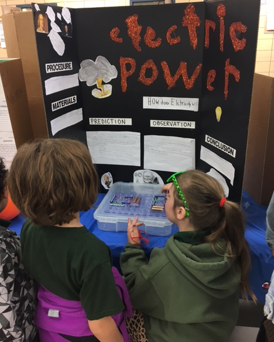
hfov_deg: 47.2
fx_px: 314
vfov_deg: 57.1
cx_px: 139
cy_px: 157
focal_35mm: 31
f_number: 2.2
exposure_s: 1/30
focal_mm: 4.15
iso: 64
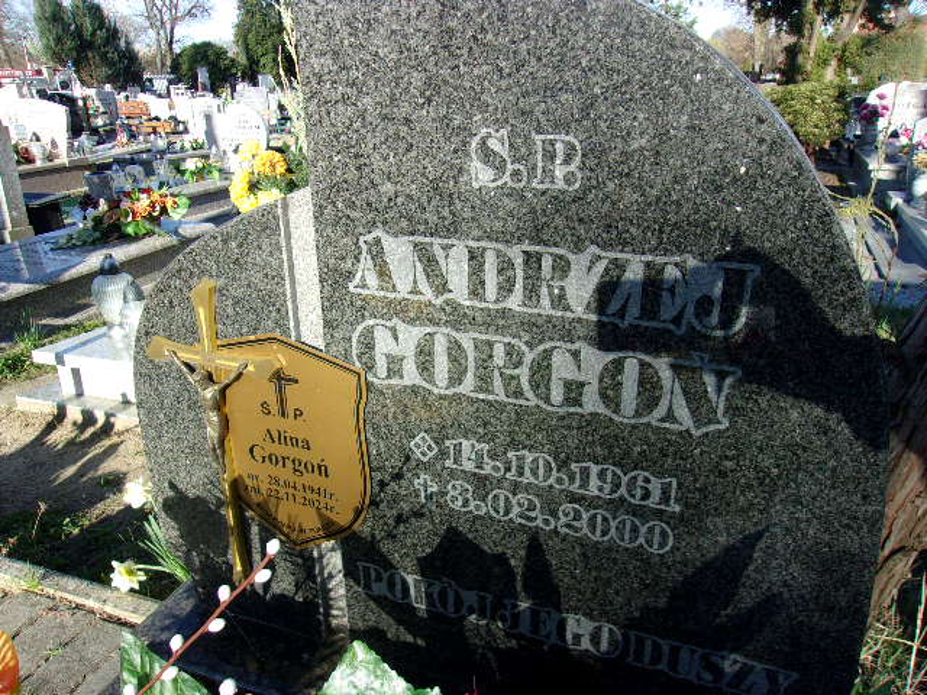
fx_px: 723
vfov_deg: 51.4
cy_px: 348
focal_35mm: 27
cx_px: 464
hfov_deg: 65.3
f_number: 3
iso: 80
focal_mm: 4.9
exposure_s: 1/400
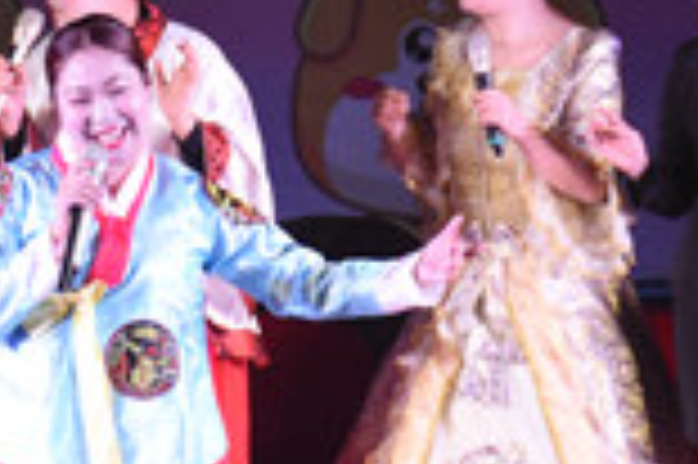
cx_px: 414
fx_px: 7554
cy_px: 38
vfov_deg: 3.5
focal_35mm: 390
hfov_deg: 5.3
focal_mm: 62
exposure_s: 1/400
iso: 2000
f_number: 5
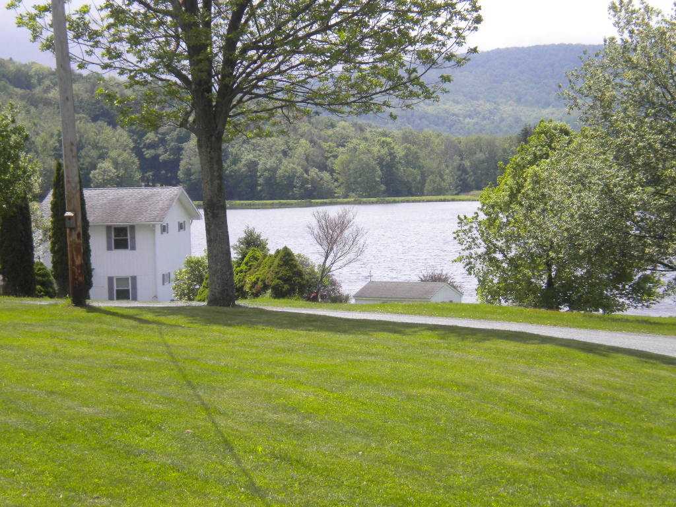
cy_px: 254
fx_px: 1543
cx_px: 338
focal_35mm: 79
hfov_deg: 24.7
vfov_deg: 18.7
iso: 113
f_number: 7.2
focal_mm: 14.3
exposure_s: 1/253
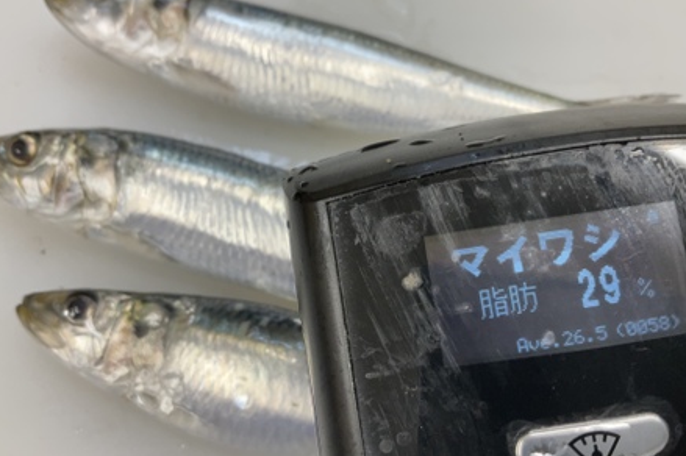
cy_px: 244
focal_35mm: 33
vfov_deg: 39.9
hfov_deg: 57.2
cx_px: 364
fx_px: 628
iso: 50
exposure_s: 1/120
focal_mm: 3
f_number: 1.8
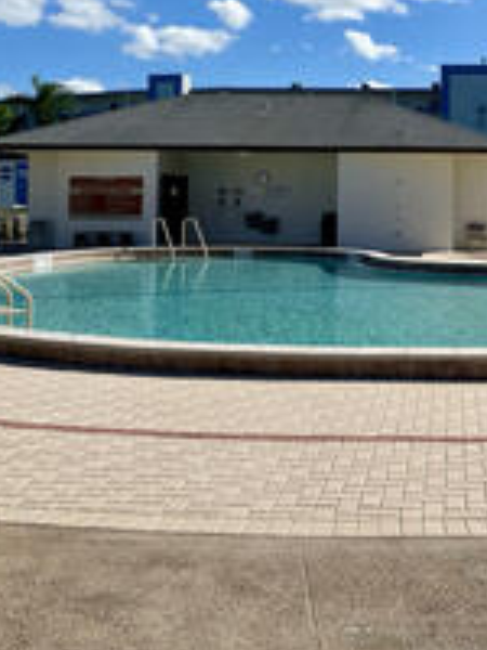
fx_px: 975
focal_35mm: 52
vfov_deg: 36.2
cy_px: 188
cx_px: 396
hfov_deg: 27.4
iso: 32
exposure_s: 1/5814
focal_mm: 4.2
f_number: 1.6
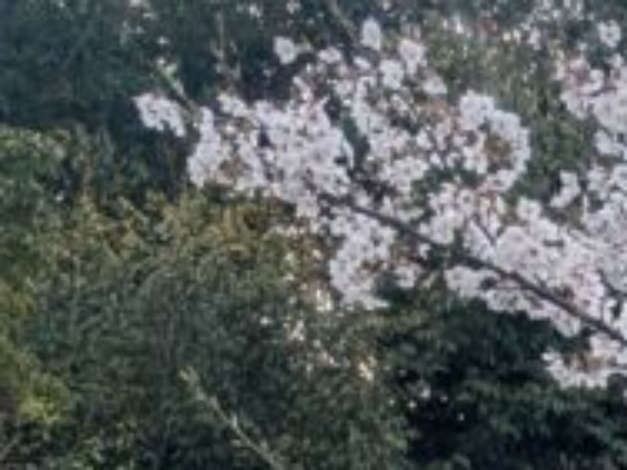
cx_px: 1831
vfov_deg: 7.3
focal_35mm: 184
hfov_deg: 8.9
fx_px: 3333
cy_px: 1327
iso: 44
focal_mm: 4.38
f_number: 1.73
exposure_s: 1/975
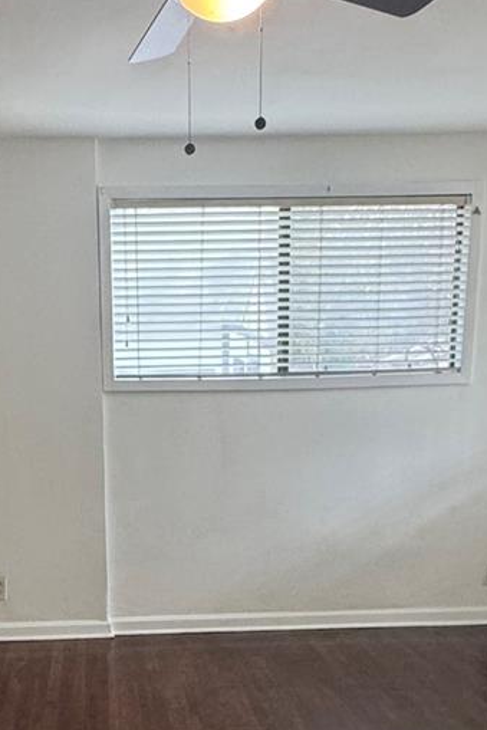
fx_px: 892
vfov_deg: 42.9
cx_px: 128
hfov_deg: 30.1
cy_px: 560
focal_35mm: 44
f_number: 2.2
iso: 320
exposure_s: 1/120
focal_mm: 2.22
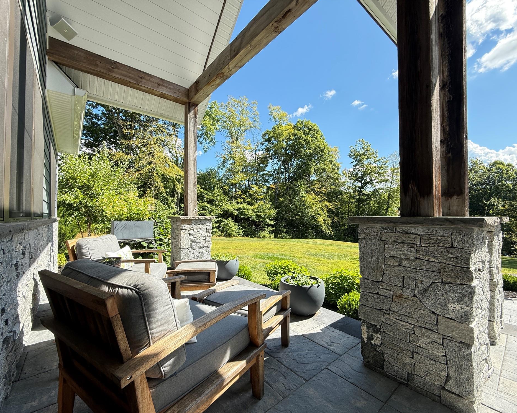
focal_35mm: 15
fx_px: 230
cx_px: 269
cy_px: 210
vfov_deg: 84.0
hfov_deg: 96.7
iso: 50
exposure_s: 1/479
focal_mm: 2.22
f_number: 2.2
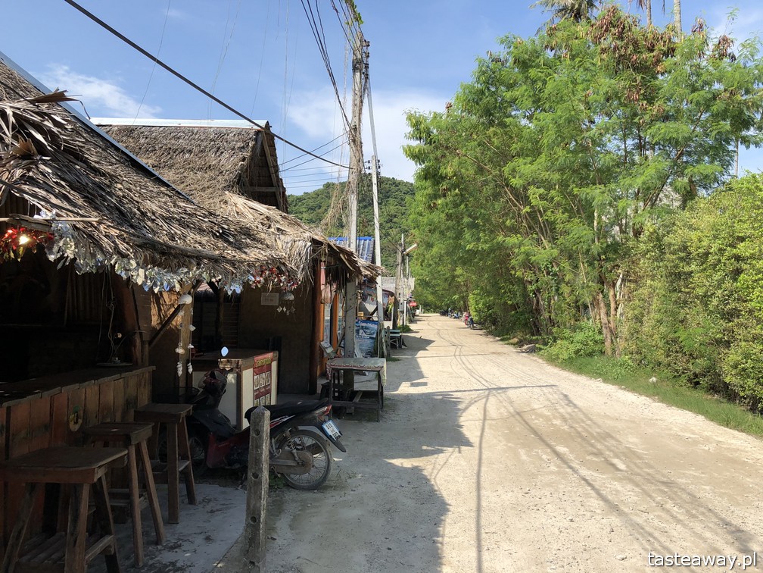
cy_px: 286
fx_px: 617
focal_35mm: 28
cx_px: 382
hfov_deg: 63.4
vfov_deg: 49.7
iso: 20
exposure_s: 1/1715
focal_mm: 3.99
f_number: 1.8
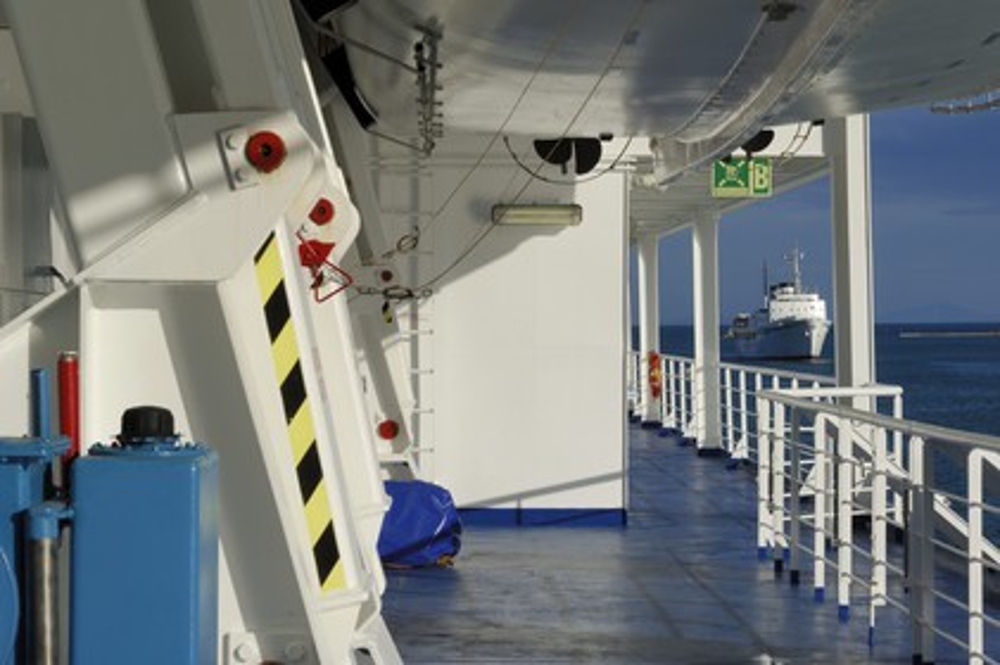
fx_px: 2914
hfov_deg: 19.5
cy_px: 332
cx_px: 500
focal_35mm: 105
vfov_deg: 13.0
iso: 100
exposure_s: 1/100
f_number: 19
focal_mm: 70
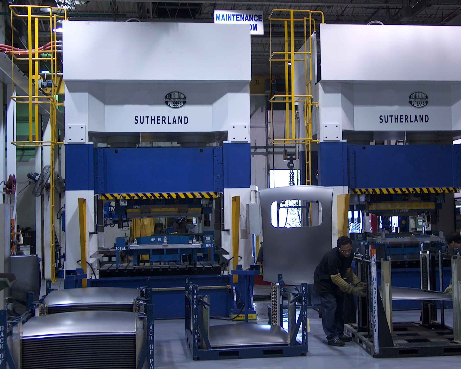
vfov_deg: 24.6
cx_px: 280
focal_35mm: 62
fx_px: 846
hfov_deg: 30.4
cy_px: 189
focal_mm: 10.64
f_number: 2.8
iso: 200
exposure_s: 1/47.9
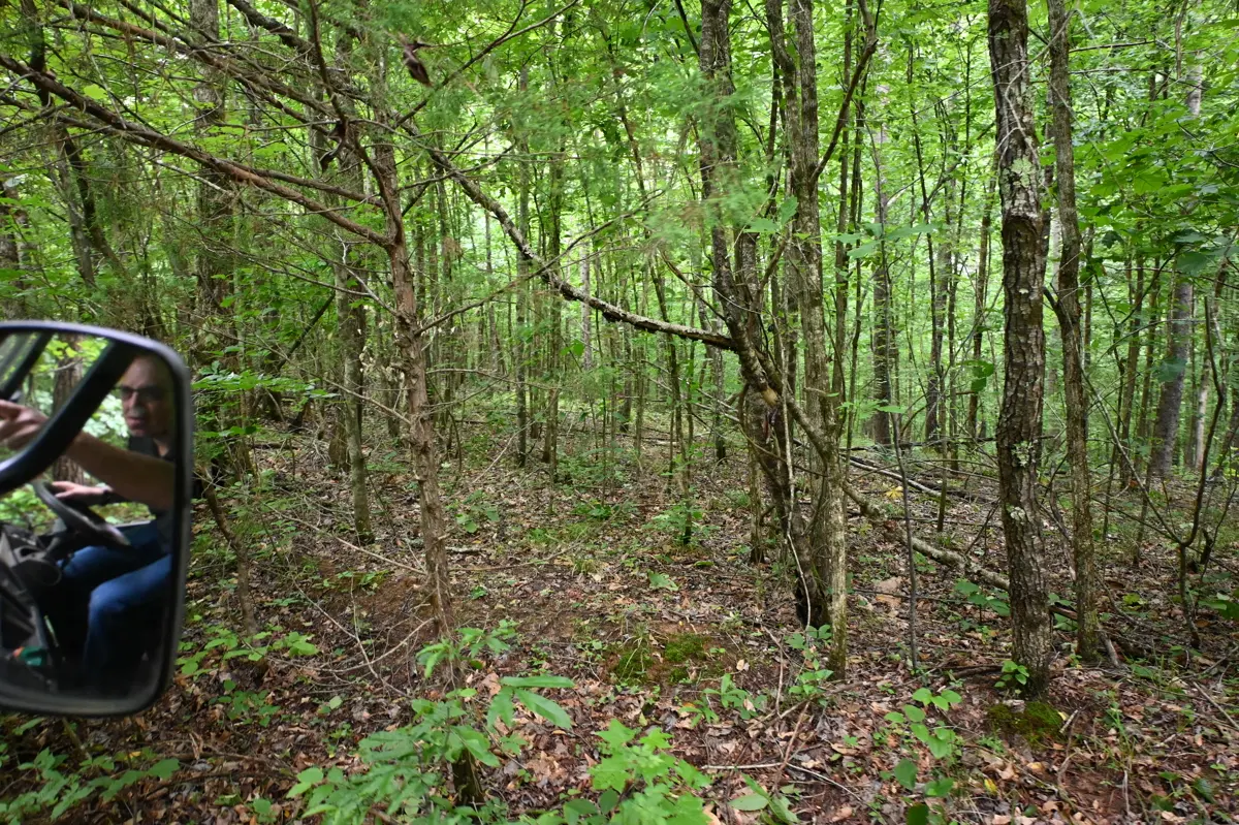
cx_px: 620
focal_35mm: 21
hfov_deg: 81.2
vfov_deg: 59.5
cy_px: 412
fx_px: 722
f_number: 3.8
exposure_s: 1/125
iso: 1800
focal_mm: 14
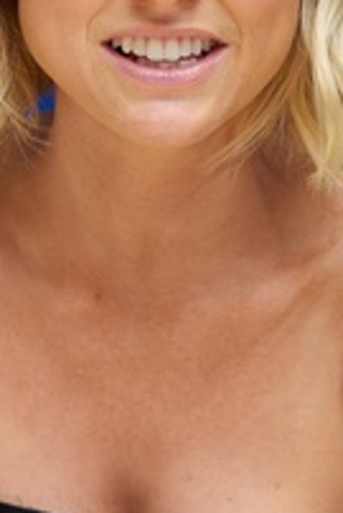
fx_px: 3395
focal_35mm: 238
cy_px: 51
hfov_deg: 5.8
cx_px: 177
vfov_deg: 8.6
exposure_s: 1/60
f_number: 5.6
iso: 500
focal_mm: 120
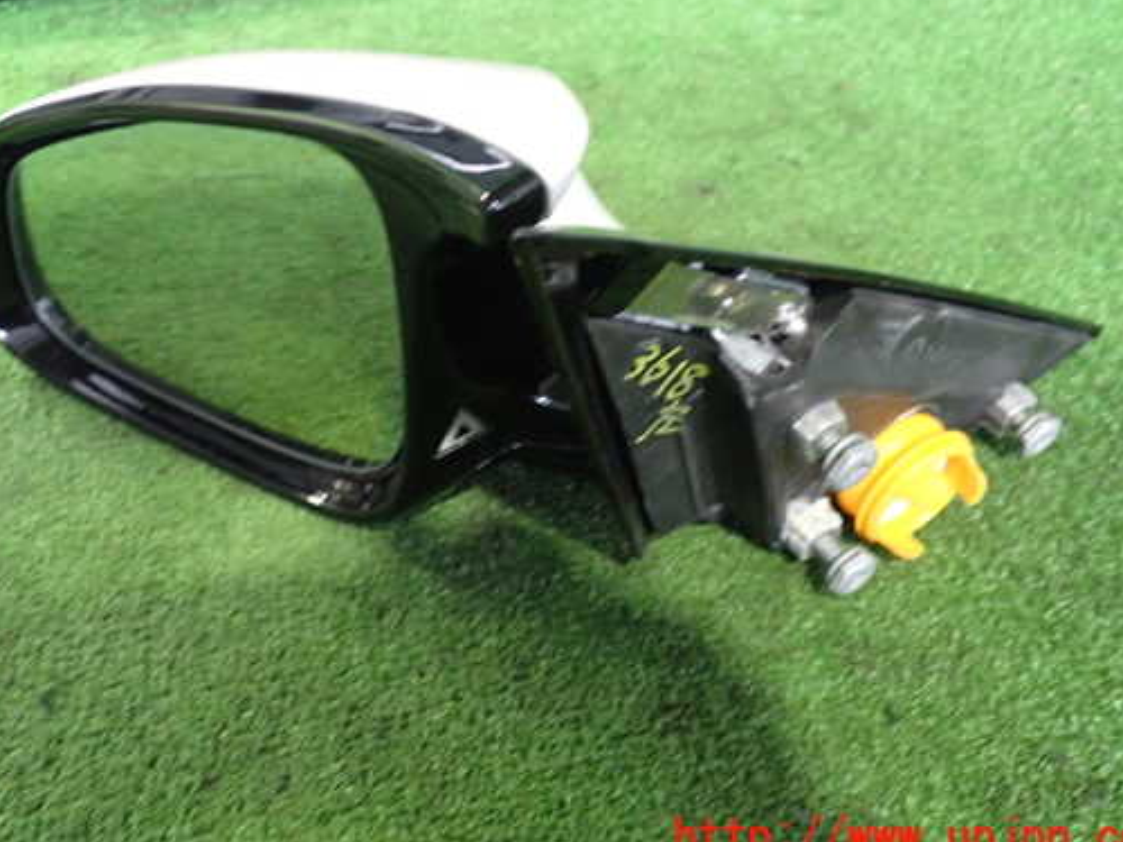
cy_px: 361
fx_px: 1168
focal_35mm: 36
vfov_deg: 39.6
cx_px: 508
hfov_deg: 51.3
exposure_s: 1/30
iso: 800
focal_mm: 5.4
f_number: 2.3
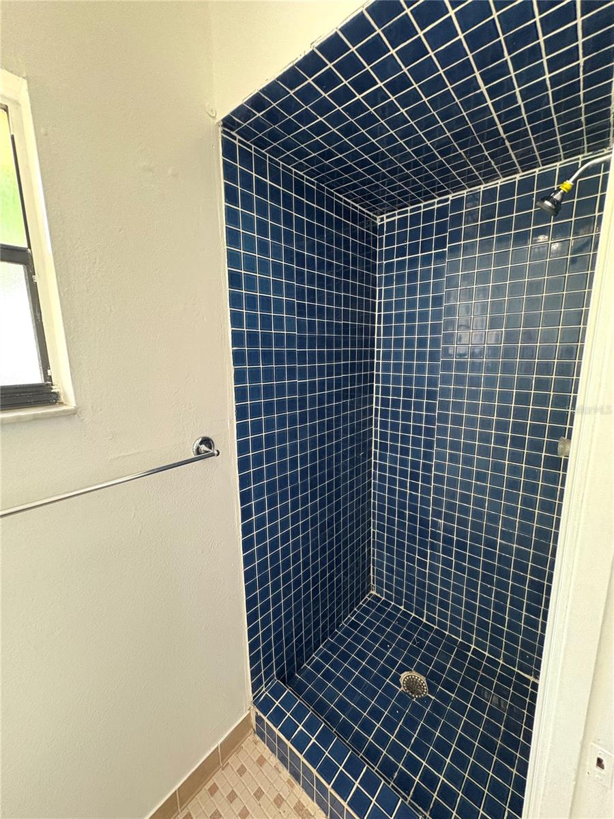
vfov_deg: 102.1
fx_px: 331
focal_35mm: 14
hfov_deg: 85.7
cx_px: 307
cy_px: 410
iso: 250
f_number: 2.2
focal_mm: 2.22
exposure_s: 1/60
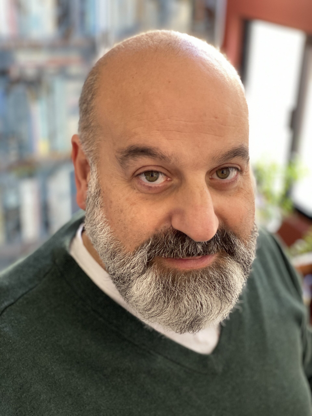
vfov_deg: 36.8
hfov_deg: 28.0
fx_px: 625
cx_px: 156
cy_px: 208
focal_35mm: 52
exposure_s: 1/76
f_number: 2
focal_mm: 6
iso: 250
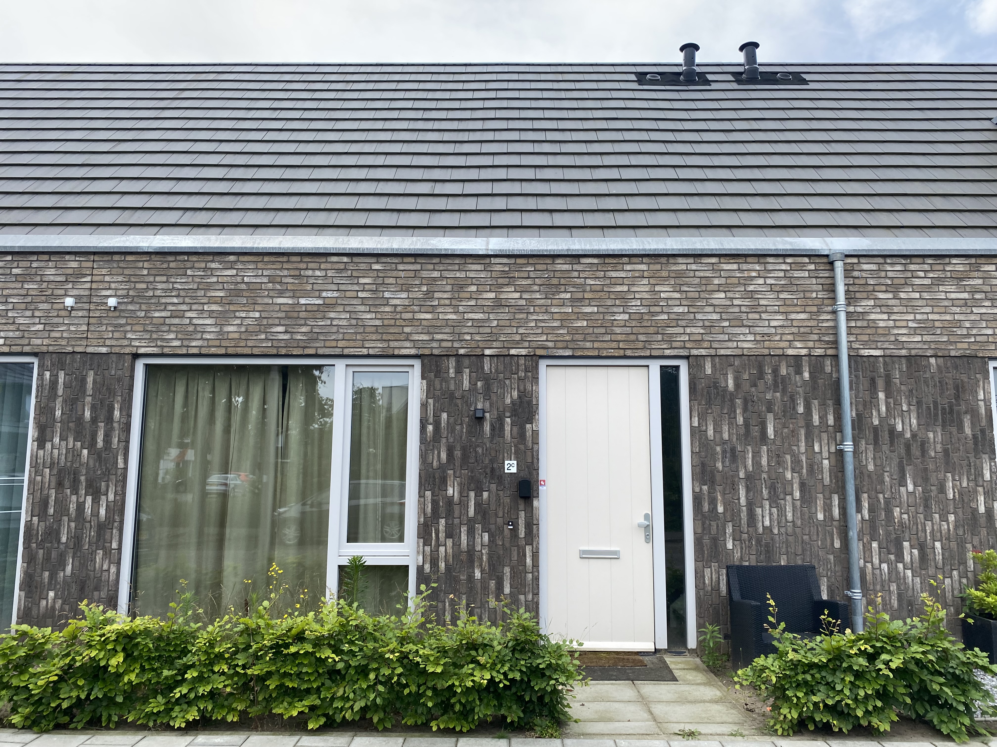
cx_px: 498
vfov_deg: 53.1
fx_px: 749
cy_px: 374
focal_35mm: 26
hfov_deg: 67.3
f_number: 1.8
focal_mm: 4.25
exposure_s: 1/1124
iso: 32
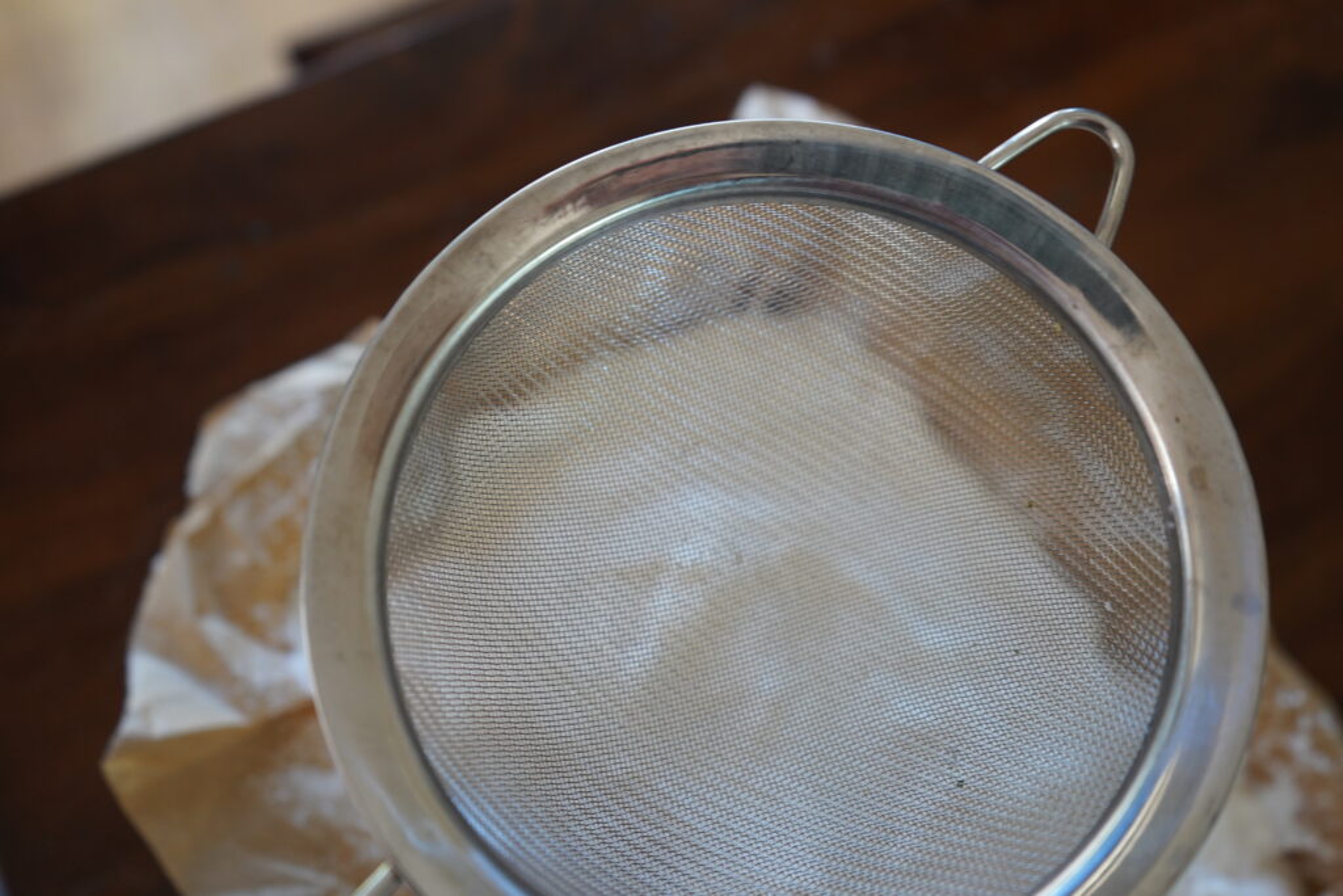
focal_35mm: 30
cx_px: 672
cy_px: 448
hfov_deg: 61.9
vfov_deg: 43.6
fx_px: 1119
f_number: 3.5
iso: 1000
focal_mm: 30
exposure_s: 1/60
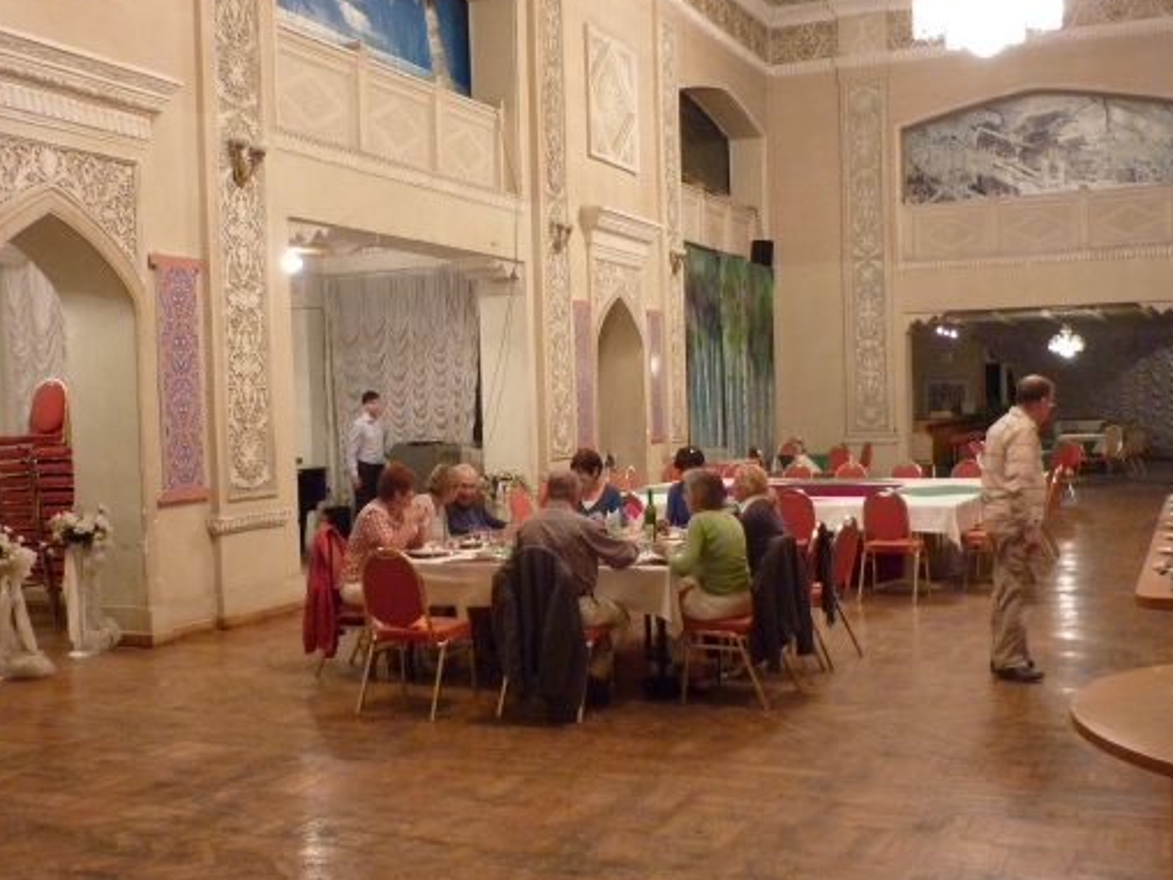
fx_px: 1322
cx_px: 589
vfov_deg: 36.8
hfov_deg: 47.9
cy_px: 485
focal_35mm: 39
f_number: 2.8
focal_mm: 5.5
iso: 400
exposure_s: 1/13
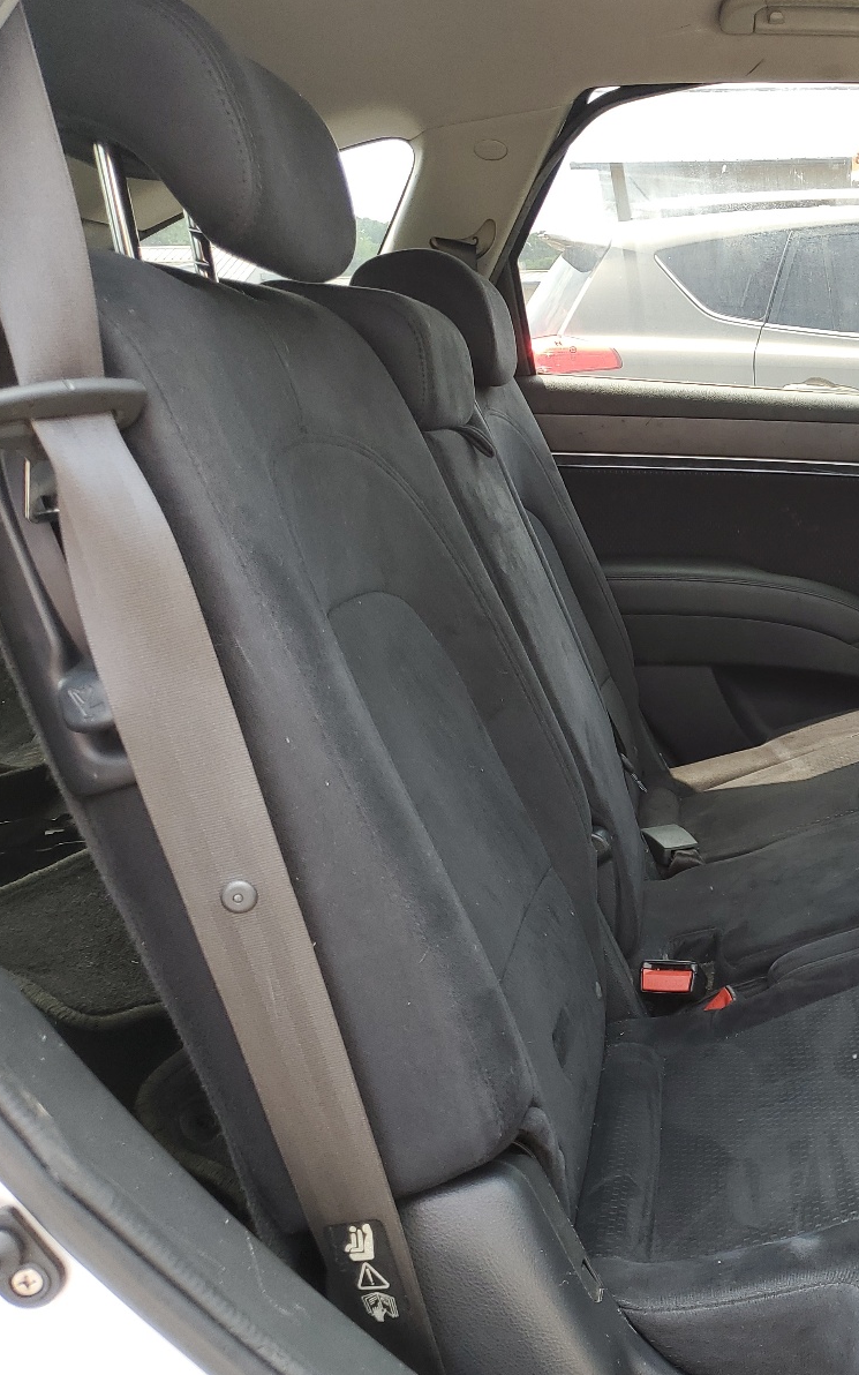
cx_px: 917
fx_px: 1386
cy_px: 688
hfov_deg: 31.1
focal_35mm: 37
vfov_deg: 52.7
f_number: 1.5
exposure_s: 1/156
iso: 50
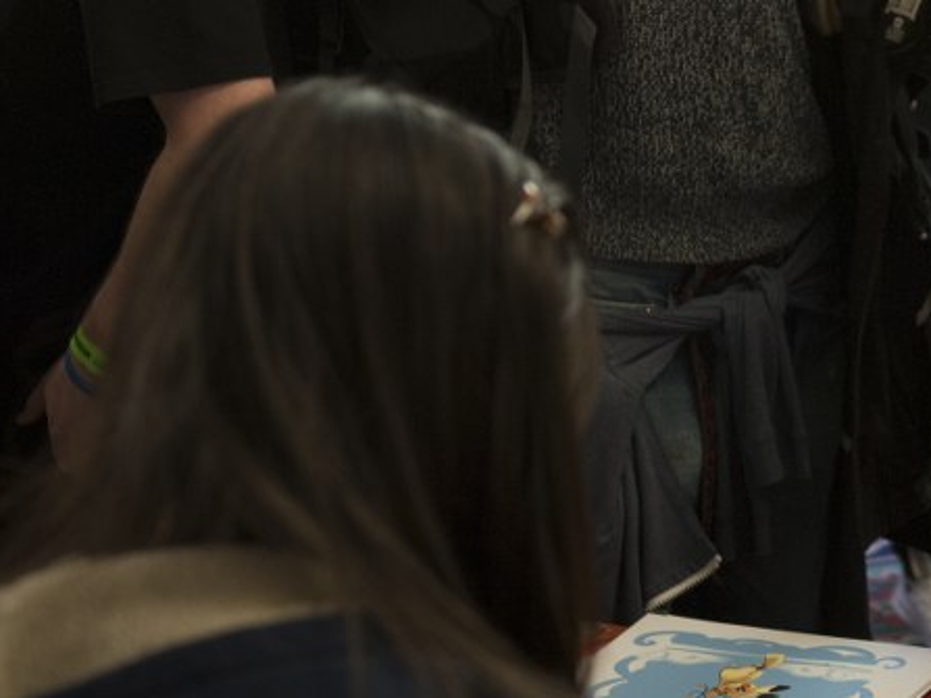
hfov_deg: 15.5
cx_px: 1031
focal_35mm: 124
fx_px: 3334
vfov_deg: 11.9
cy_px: 150
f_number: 3.5
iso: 500
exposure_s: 1/40
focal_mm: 48
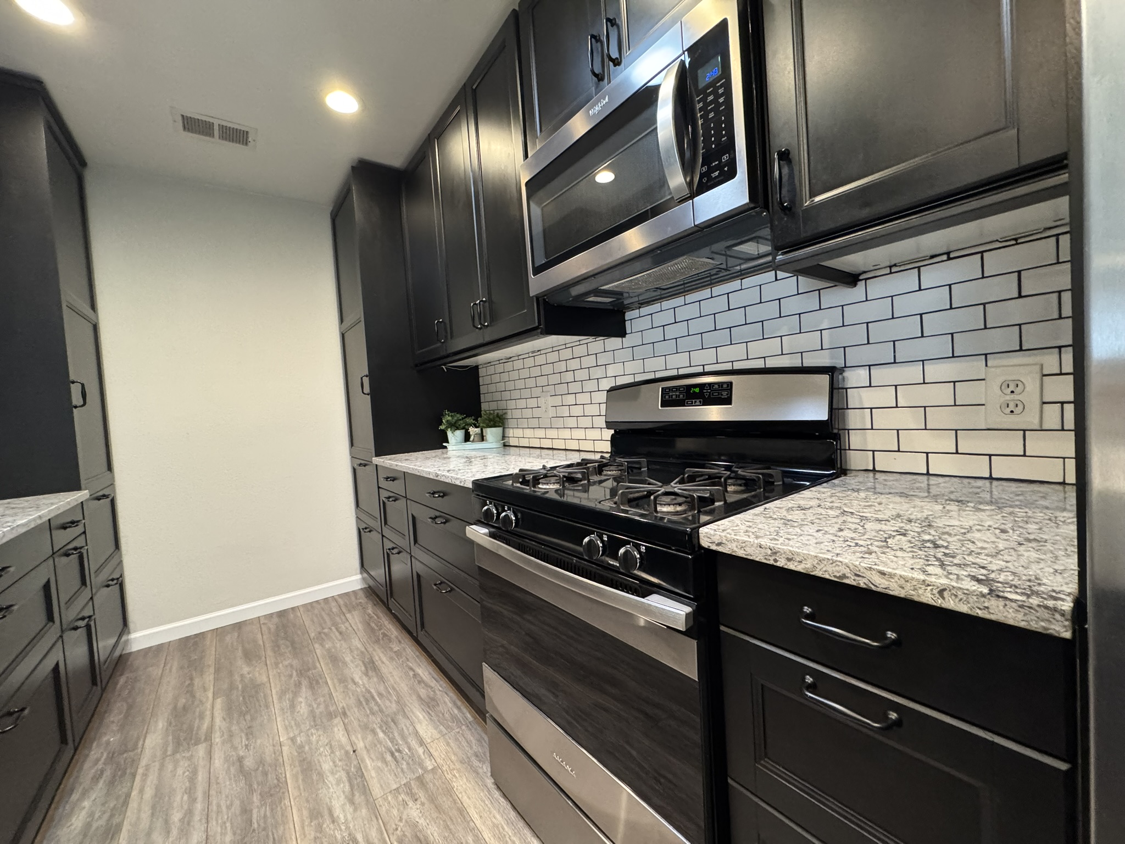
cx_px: 562
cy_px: 422
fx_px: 455
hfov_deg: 102.1
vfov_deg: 85.7
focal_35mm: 14
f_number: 2.2
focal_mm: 2.22
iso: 640
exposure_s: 1/60
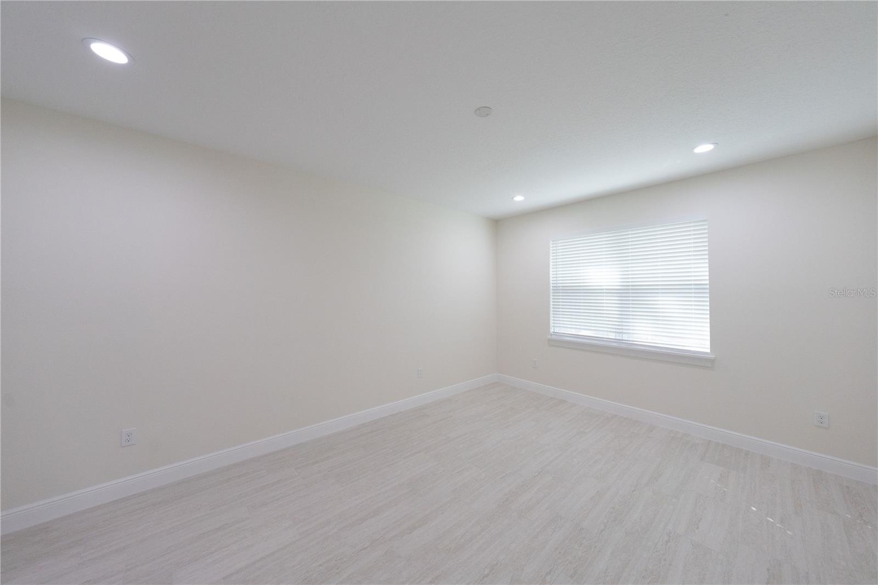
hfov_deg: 108.3
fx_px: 317
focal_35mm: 13
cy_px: 292
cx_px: 439
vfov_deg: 85.4
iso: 1000
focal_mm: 13
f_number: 5
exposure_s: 1/320
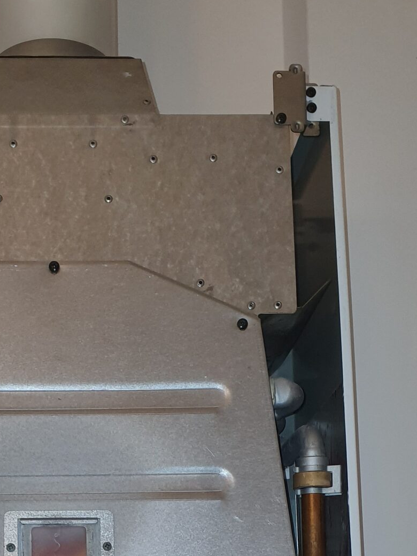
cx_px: 103
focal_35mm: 64
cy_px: 601
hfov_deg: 22.7
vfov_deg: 27.8
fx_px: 1028
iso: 80
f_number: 2.4
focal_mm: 4.3
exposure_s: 1/50
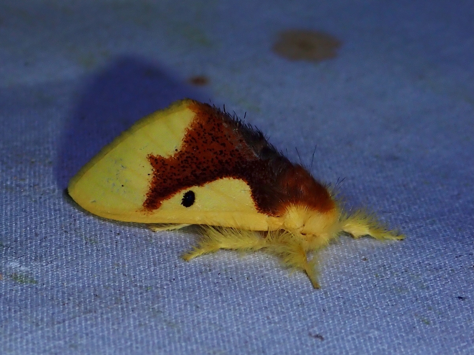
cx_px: 237
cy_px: 178
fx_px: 1369
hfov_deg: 19.6
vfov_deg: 14.8
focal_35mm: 100
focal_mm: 18
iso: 100
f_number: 6.3
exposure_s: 1/500
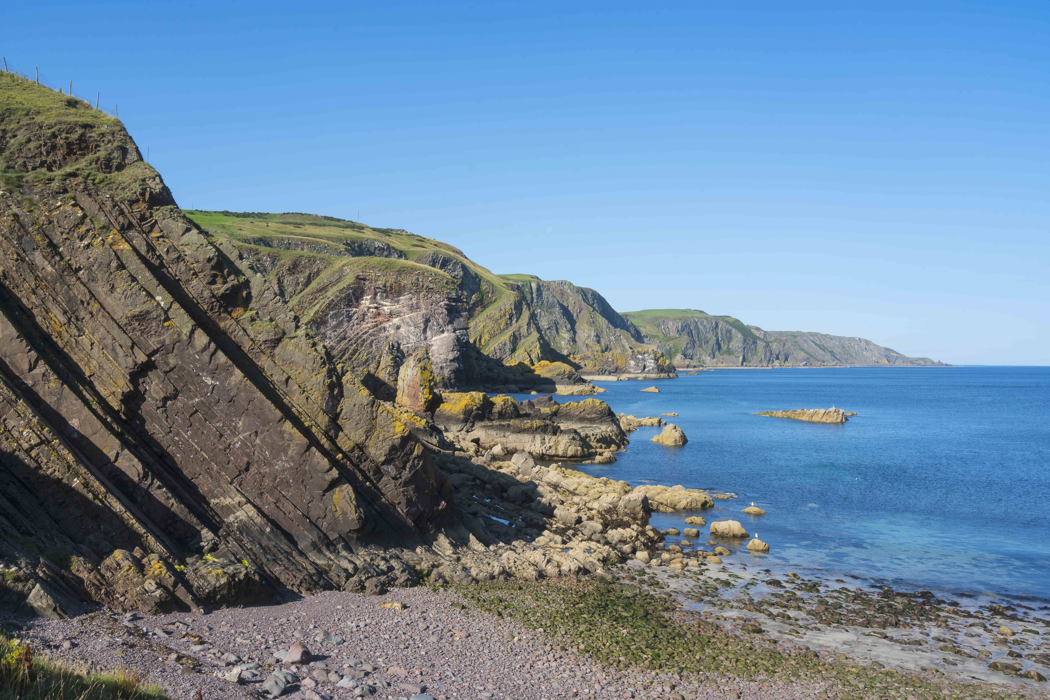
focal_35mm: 29
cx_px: 525
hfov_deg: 63.7
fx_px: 846
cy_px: 350
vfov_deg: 45.0
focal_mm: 29
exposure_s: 1/60
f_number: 16
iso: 100
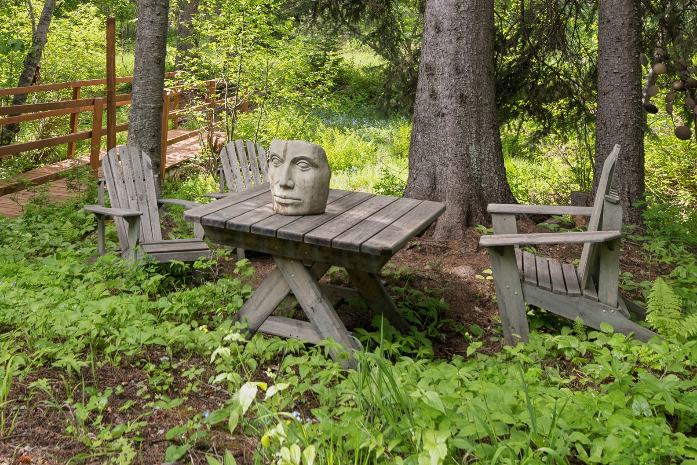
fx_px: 716
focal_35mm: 37
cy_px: 153
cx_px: 227
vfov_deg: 35.6
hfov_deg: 50.8
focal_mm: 18
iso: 100
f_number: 6.3
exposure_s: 1/60
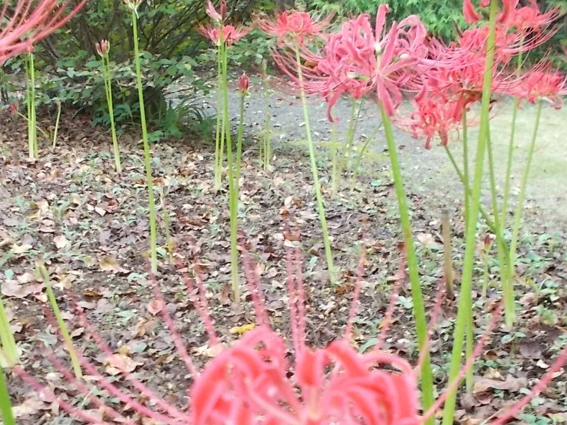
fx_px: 737
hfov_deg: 41.9
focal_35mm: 45
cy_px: 280
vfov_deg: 31.9
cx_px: 228
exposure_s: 1/25
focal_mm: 4.6
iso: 200
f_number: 3.2
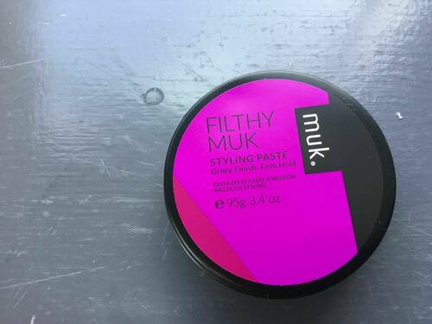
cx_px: 216
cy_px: 162
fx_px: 387
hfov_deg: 58.4
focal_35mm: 31
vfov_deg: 45.4
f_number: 2.4
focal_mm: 3.3
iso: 25
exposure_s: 1/33
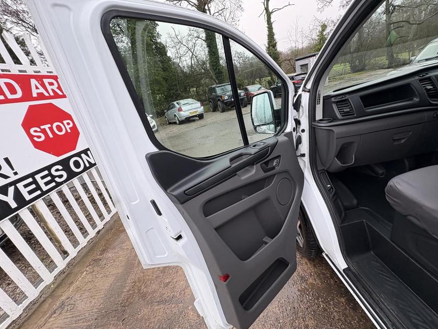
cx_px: 234
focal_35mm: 15
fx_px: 190
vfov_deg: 81.7
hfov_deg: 98.0
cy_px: 155
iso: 100
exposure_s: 1/99
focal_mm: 2.22
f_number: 2.2
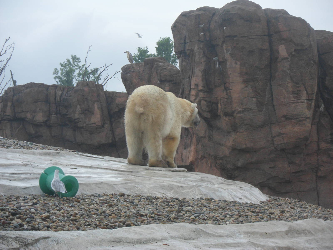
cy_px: 125
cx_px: 166
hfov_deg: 9.8
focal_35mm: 201
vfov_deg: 7.4
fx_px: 1934
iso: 80
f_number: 5.6
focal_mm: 36.2
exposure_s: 1/180
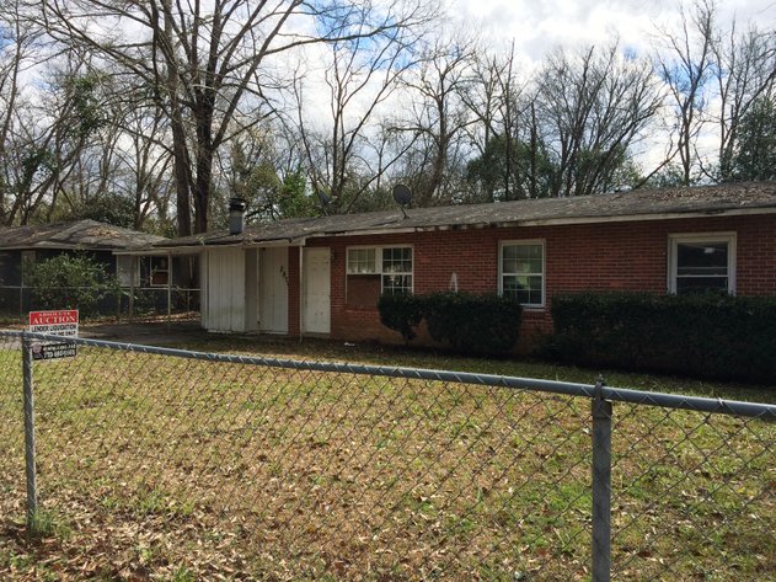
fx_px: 650
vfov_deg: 48.2
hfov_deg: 61.7
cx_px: 388
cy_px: 291
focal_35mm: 29
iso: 32
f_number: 2.2
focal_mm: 4.15
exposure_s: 1/2415
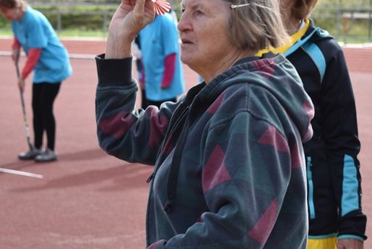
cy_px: 102
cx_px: 255
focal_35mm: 164
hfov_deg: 12.5
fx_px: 1695
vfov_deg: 8.4
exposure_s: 1/200
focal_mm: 55
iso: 100
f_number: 5.6
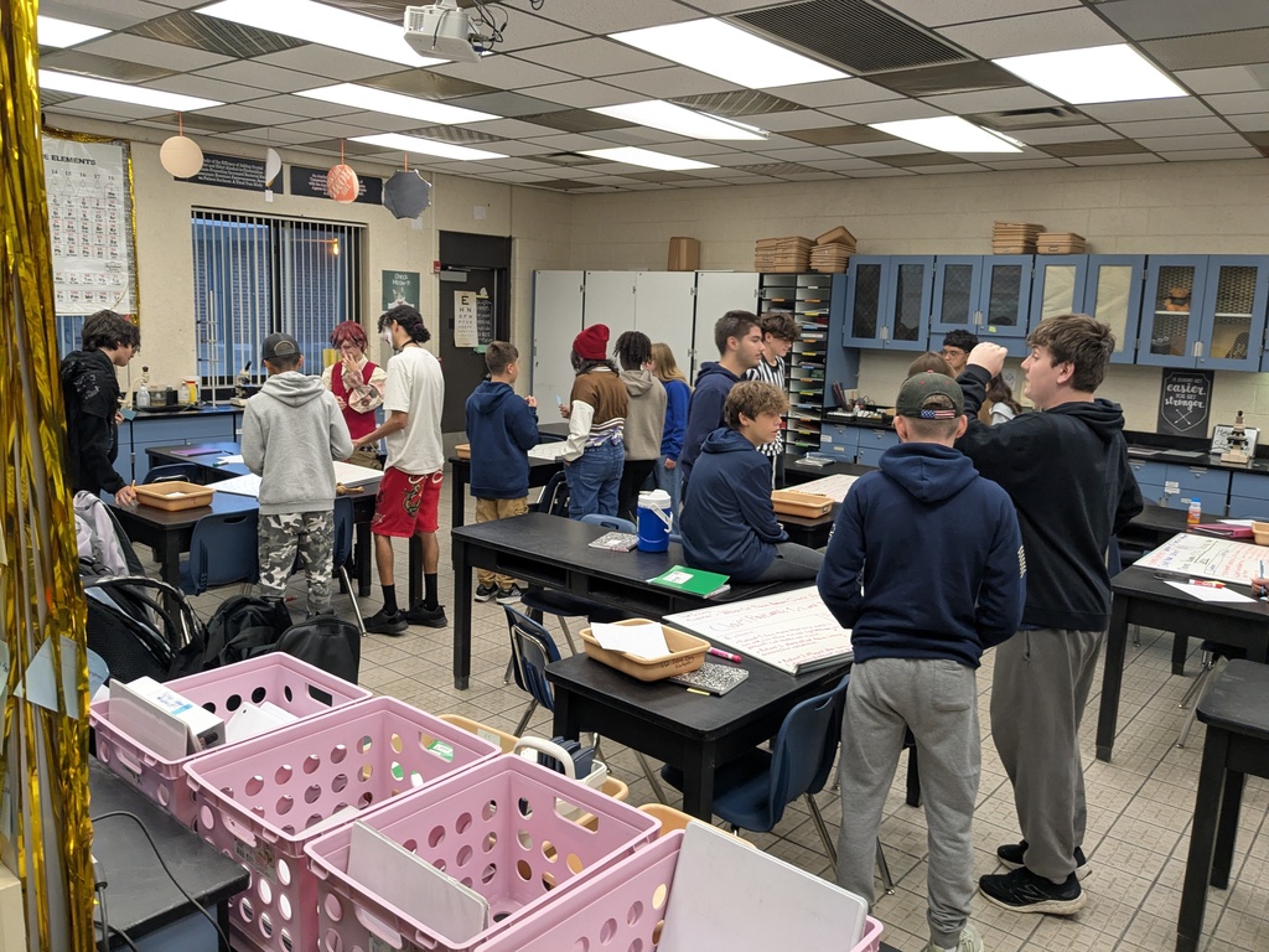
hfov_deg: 65.3
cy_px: 476
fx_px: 990
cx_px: 634
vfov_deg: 51.4
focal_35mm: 27
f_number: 1.73
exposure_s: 1/120
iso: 235
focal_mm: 4.38
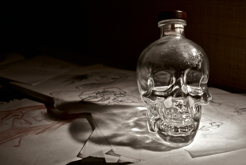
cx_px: 123
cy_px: 82
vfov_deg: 29.9
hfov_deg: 43.6
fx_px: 308
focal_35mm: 45
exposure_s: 1/50
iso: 320
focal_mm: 30
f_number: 5
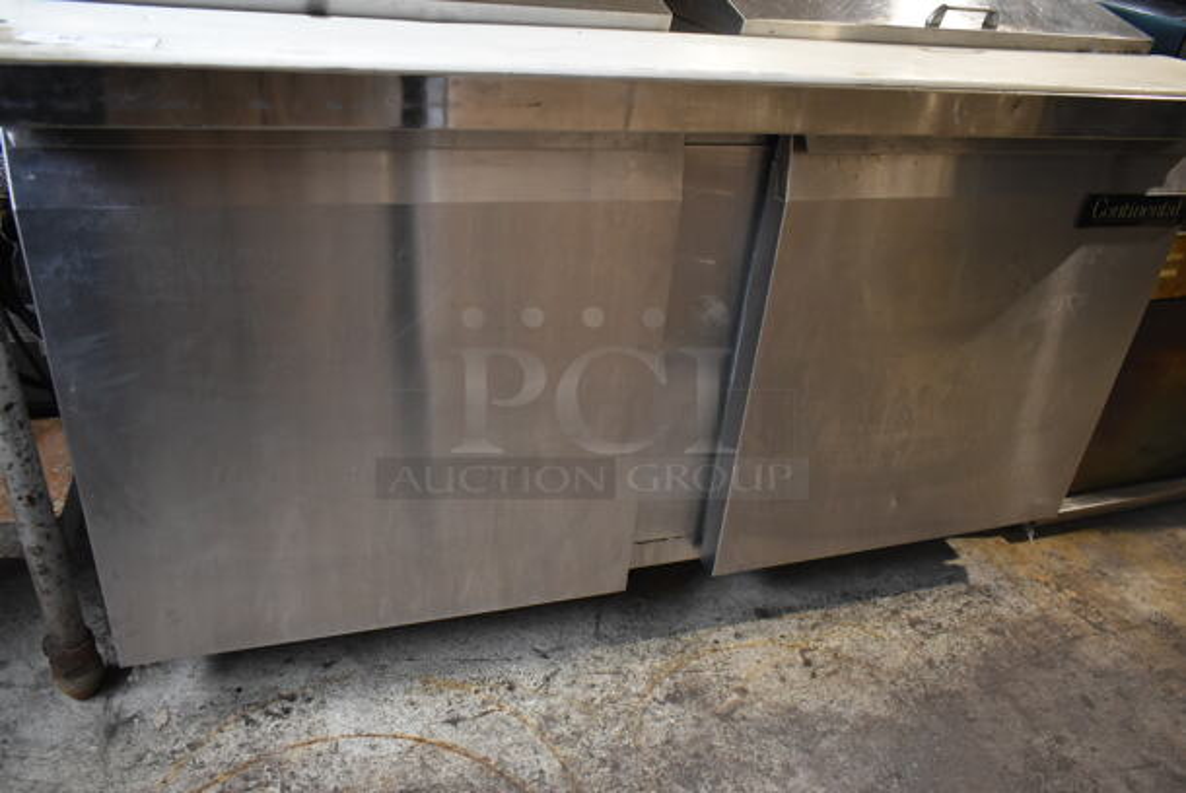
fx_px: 890
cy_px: 396
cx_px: 593
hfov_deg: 67.3
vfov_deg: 48.0
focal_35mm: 27
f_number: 3.5
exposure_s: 1/30
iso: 1100
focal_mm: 18
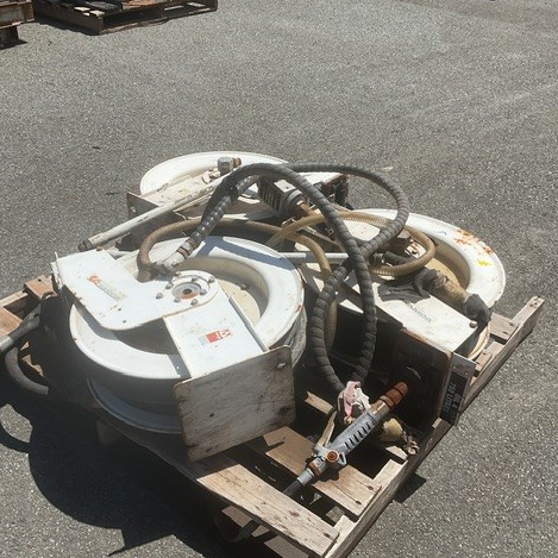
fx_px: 638
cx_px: 255
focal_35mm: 35
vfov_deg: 47.2
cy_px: 277
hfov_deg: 47.2
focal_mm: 3
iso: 16
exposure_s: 1/3322
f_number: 1.8
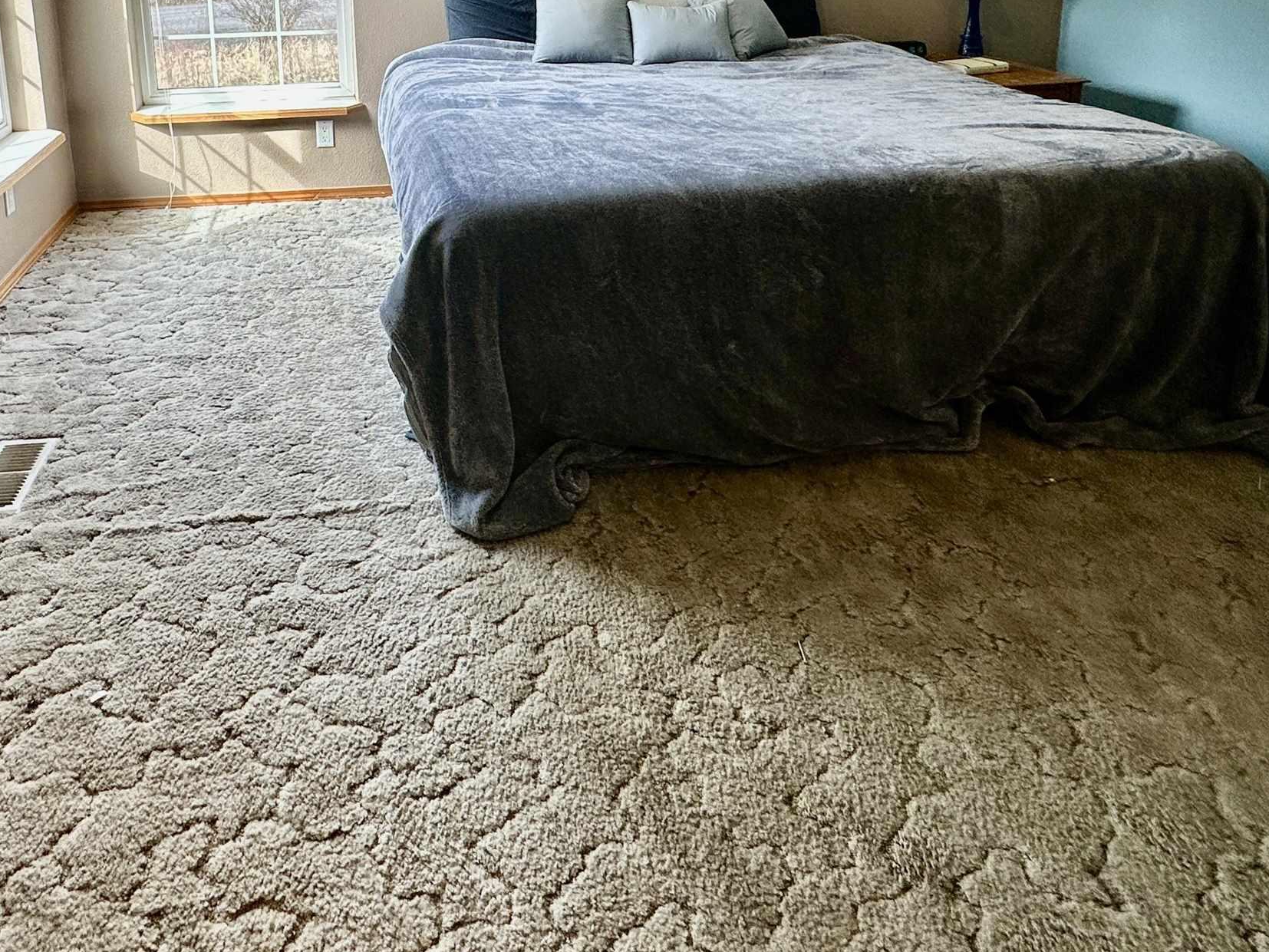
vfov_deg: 47.7
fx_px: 953
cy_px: 95
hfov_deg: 66.3
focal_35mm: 26
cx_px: 479
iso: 64
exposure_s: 1/120
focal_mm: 2.22
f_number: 2.2
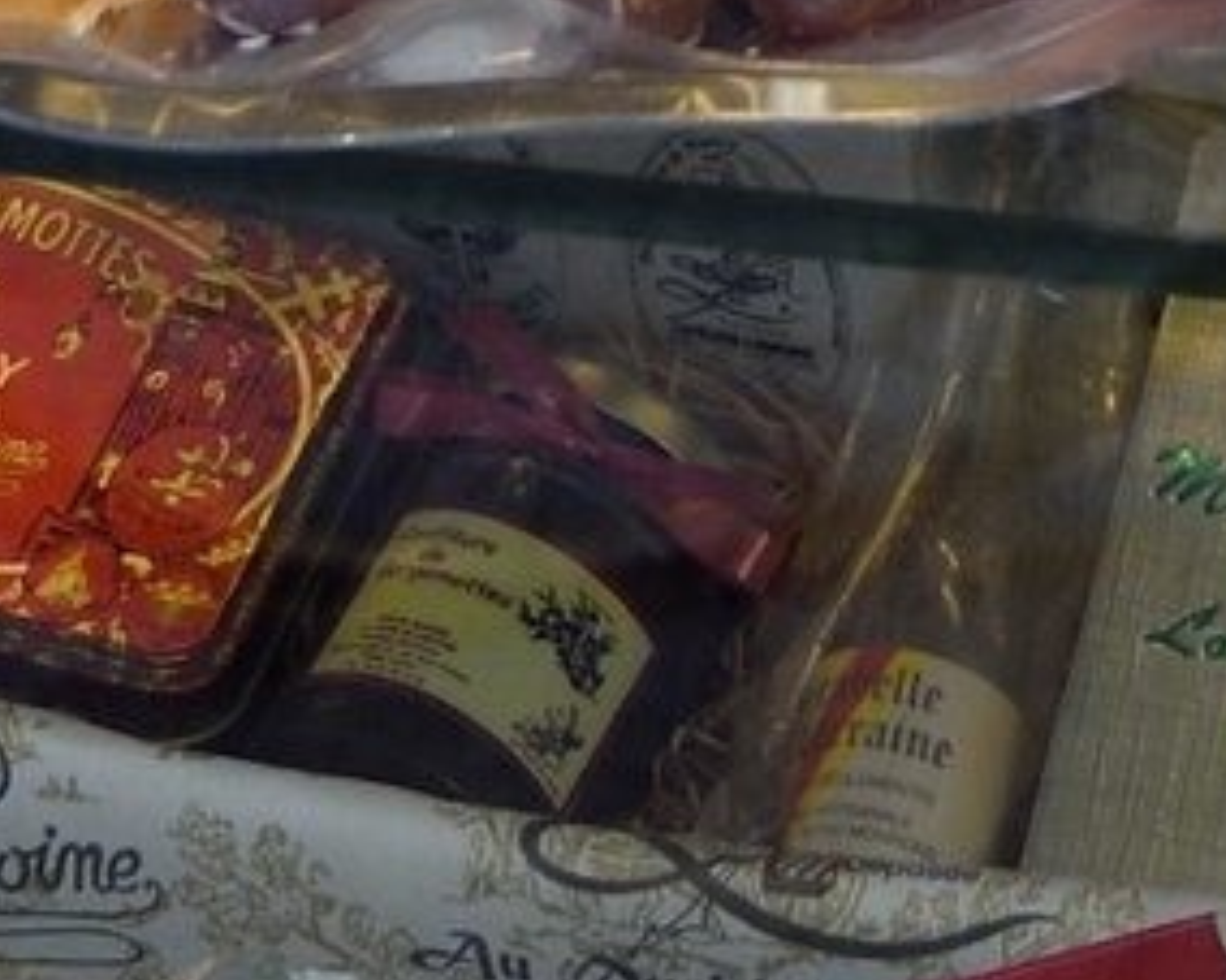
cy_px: -3881
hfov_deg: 7.2
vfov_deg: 4.8
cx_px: 803
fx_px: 9794
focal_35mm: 270
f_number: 7.1
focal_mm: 34
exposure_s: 1/60
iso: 400
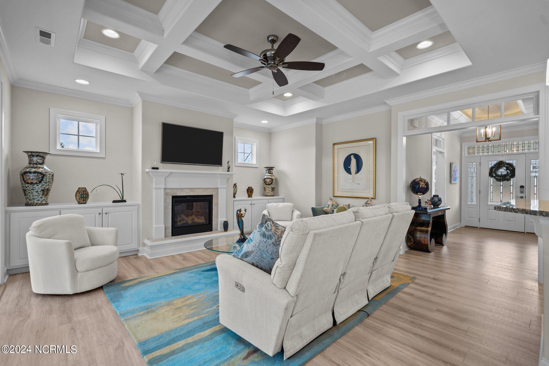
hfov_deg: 96.7
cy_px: 183
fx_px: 244
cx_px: 274
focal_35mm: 16
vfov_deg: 73.7
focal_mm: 16
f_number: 4
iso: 250
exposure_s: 1/5
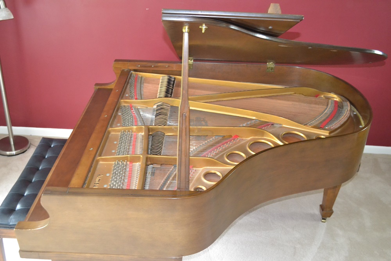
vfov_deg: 36.9
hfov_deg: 53.1
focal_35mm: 36
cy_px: 130
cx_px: 196
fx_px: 391
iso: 3200
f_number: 4
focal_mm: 24
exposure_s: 1/60
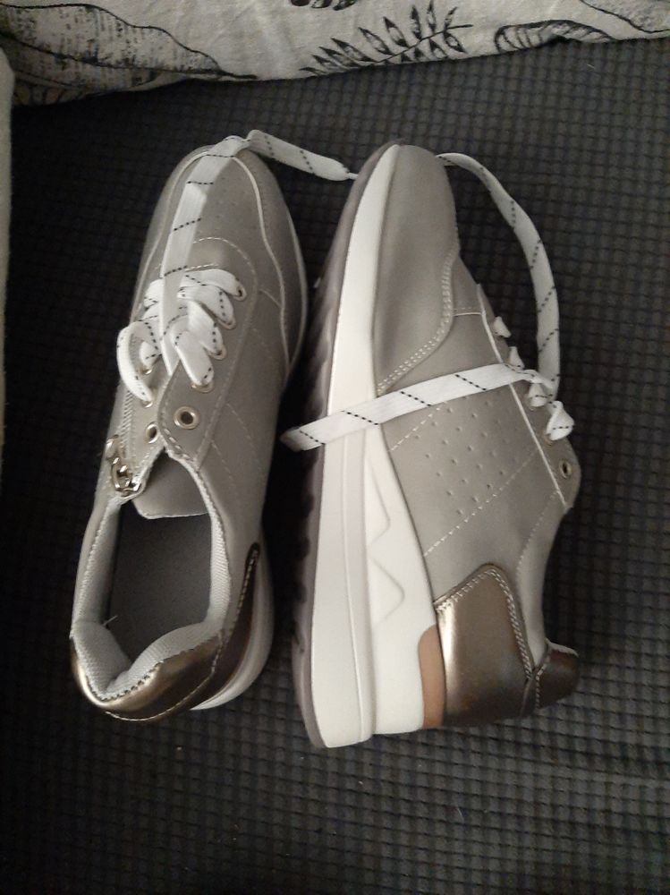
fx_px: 672
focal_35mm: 26
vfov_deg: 67.3
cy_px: 448
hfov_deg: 53.0
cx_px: 335
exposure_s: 1/20
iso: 800
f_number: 1.7
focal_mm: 3.93
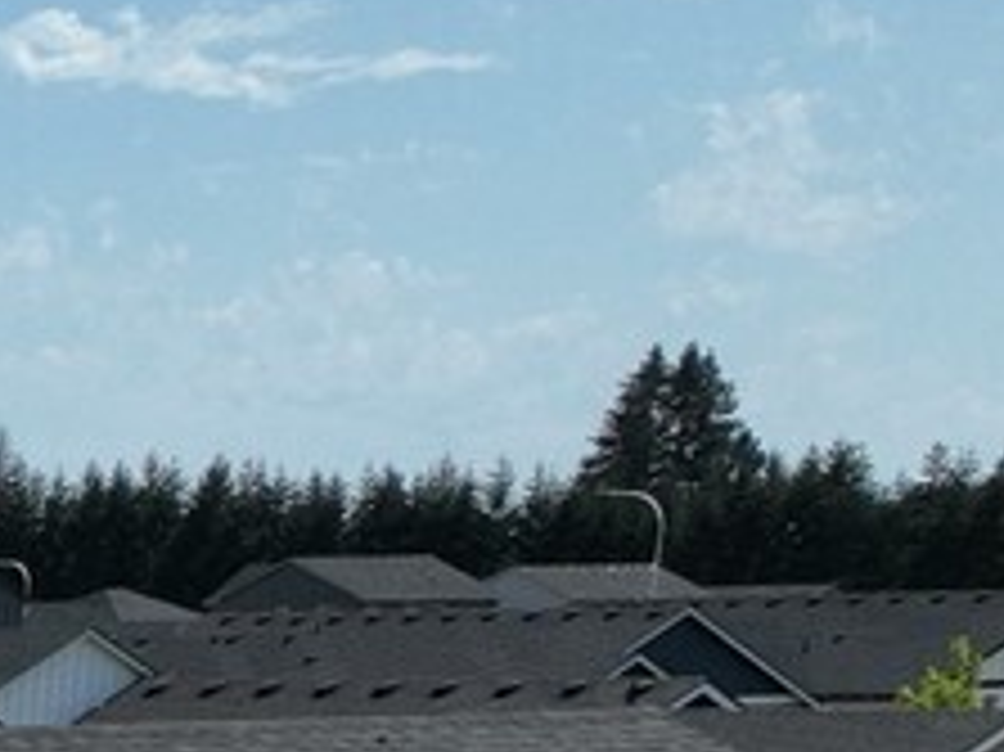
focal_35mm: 172
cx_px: -2188
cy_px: 2053
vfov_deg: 7.8
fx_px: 4986
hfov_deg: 8.9
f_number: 2.8
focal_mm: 12.29
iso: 110
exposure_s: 1/400
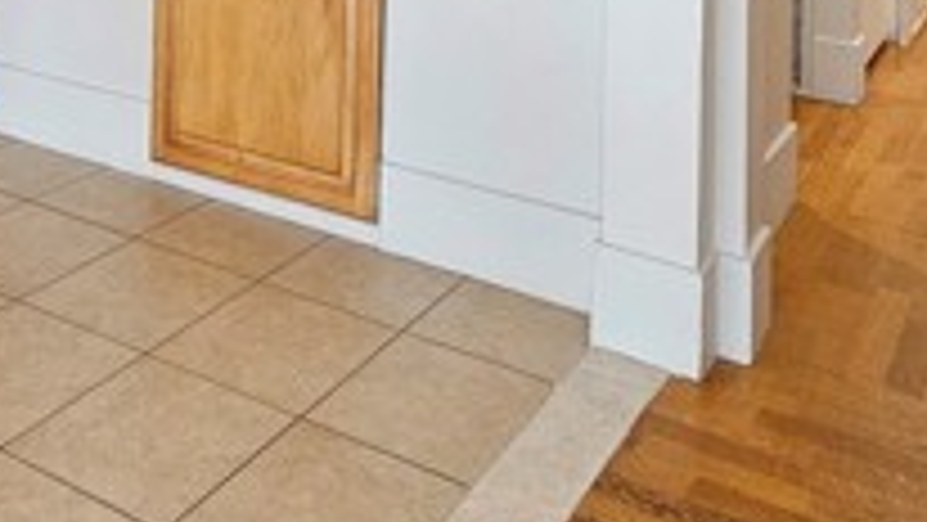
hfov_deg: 45.8
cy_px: -284
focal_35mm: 44
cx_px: 328
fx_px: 1082
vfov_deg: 22.0
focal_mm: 2.2
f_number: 2.2
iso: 250
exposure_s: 1/60
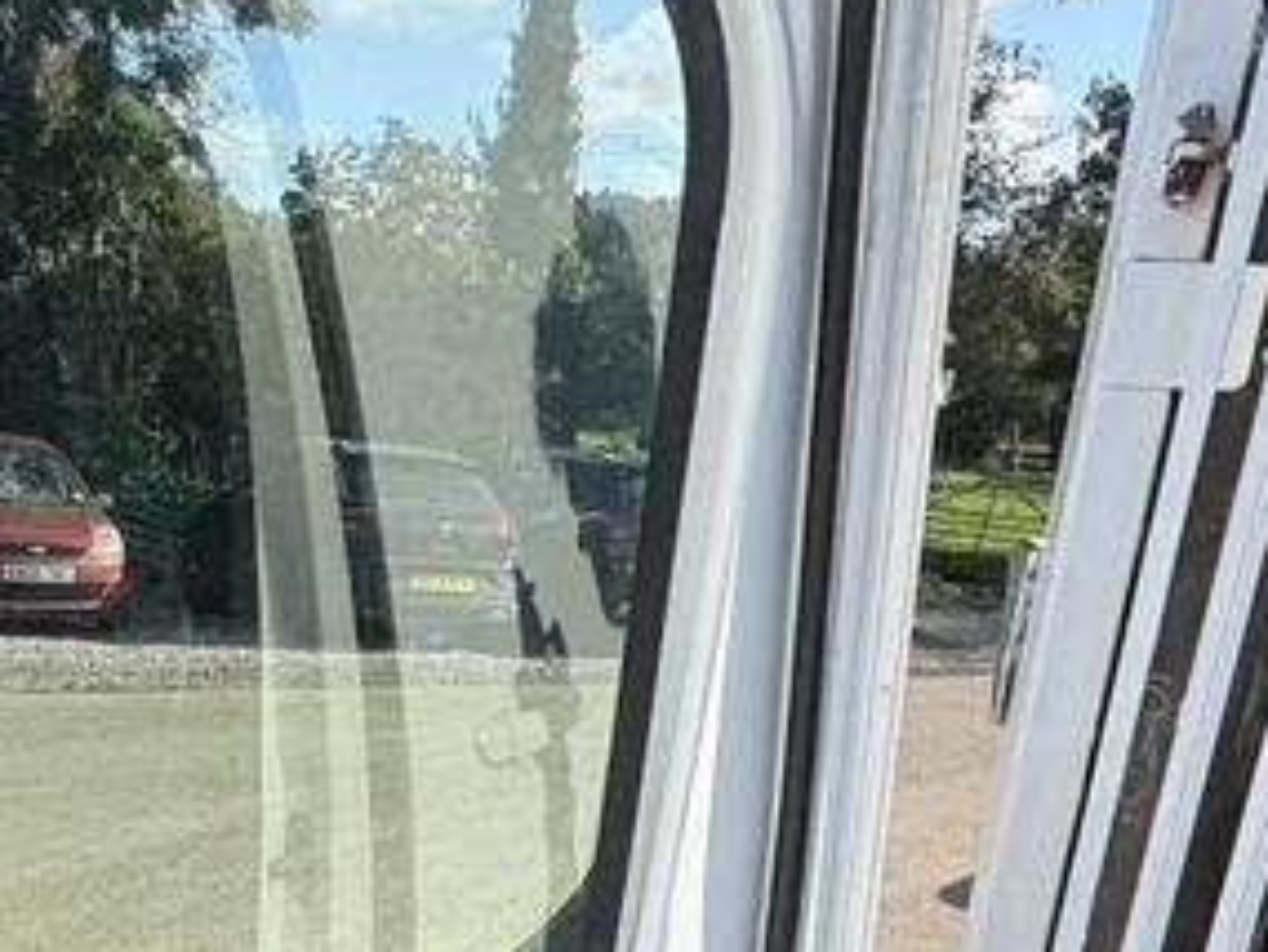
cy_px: 1148
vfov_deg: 28.5
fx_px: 1612
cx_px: 427
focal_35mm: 44
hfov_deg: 42.4
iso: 40
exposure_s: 1/932
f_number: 2.2
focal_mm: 2.22
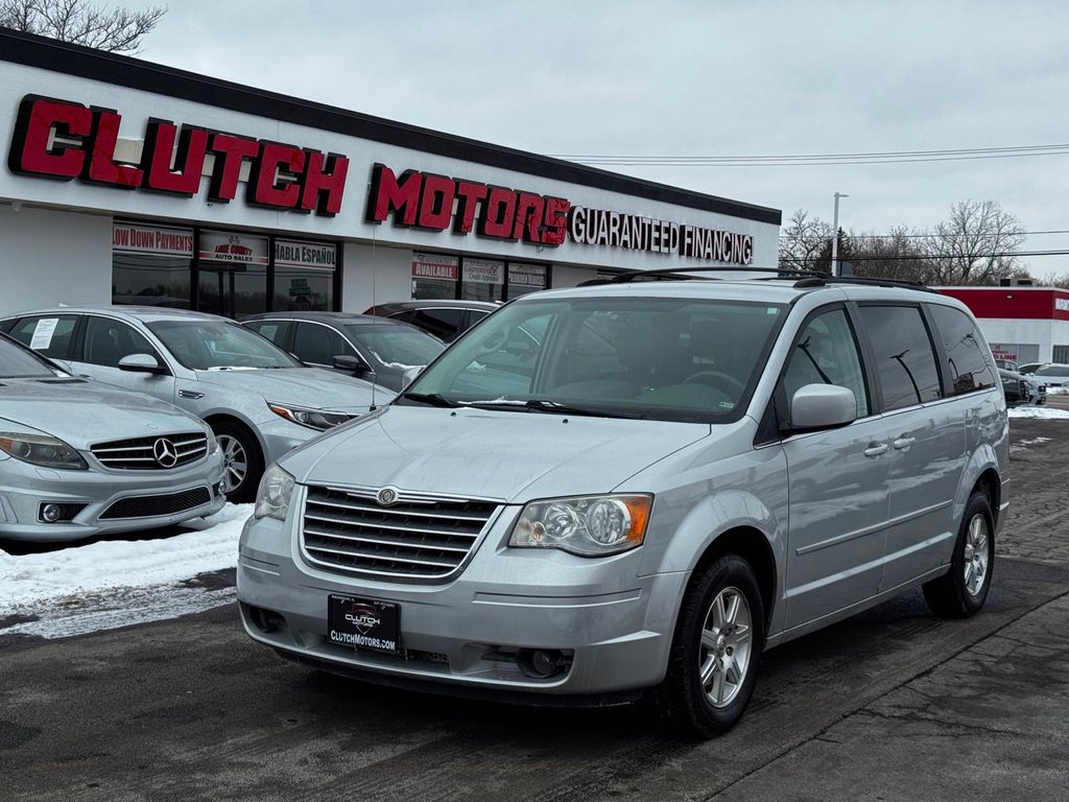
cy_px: 401
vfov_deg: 30.3
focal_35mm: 48
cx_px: 534
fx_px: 1482
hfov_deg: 39.7
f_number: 1.78
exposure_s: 1/1458
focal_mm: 6.76
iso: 64
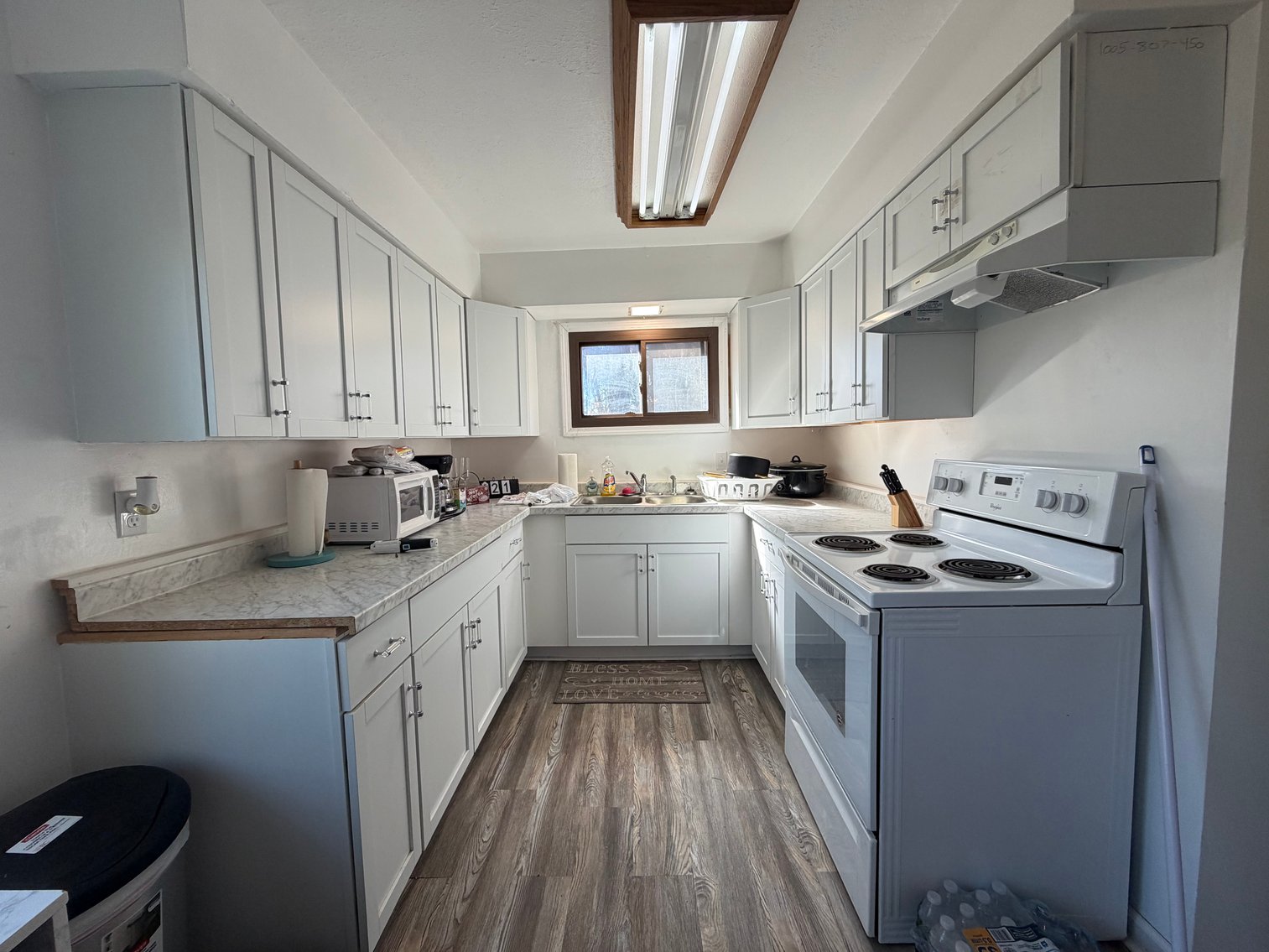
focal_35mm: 14
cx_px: 634
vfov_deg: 85.7
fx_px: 513
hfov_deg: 102.1
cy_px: 476
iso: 100
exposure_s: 1/120
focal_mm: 2.22
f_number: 2.2
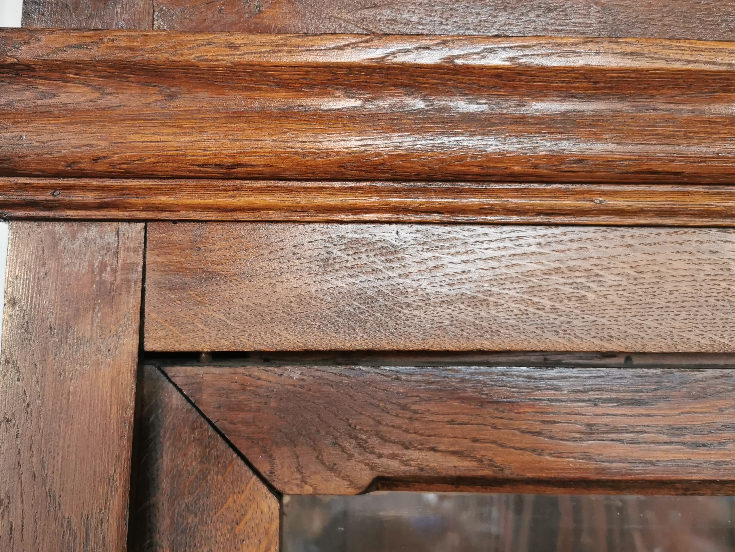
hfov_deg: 53.8
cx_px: 323
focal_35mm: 34
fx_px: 722
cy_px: 245
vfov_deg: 41.7
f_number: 1.6
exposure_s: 1/60
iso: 320
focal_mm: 5.56
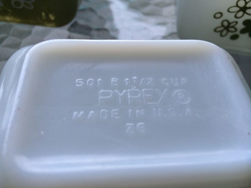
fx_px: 218
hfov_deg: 60.0
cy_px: 94
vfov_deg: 46.8
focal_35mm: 30
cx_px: 126
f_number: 2.2
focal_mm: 4.12
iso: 50
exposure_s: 1/60
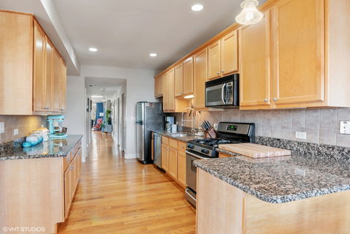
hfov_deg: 83.9
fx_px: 195
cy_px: 117
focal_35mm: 20
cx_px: 175
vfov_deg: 62.0
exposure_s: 1/2.5
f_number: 8
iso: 500
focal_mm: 20
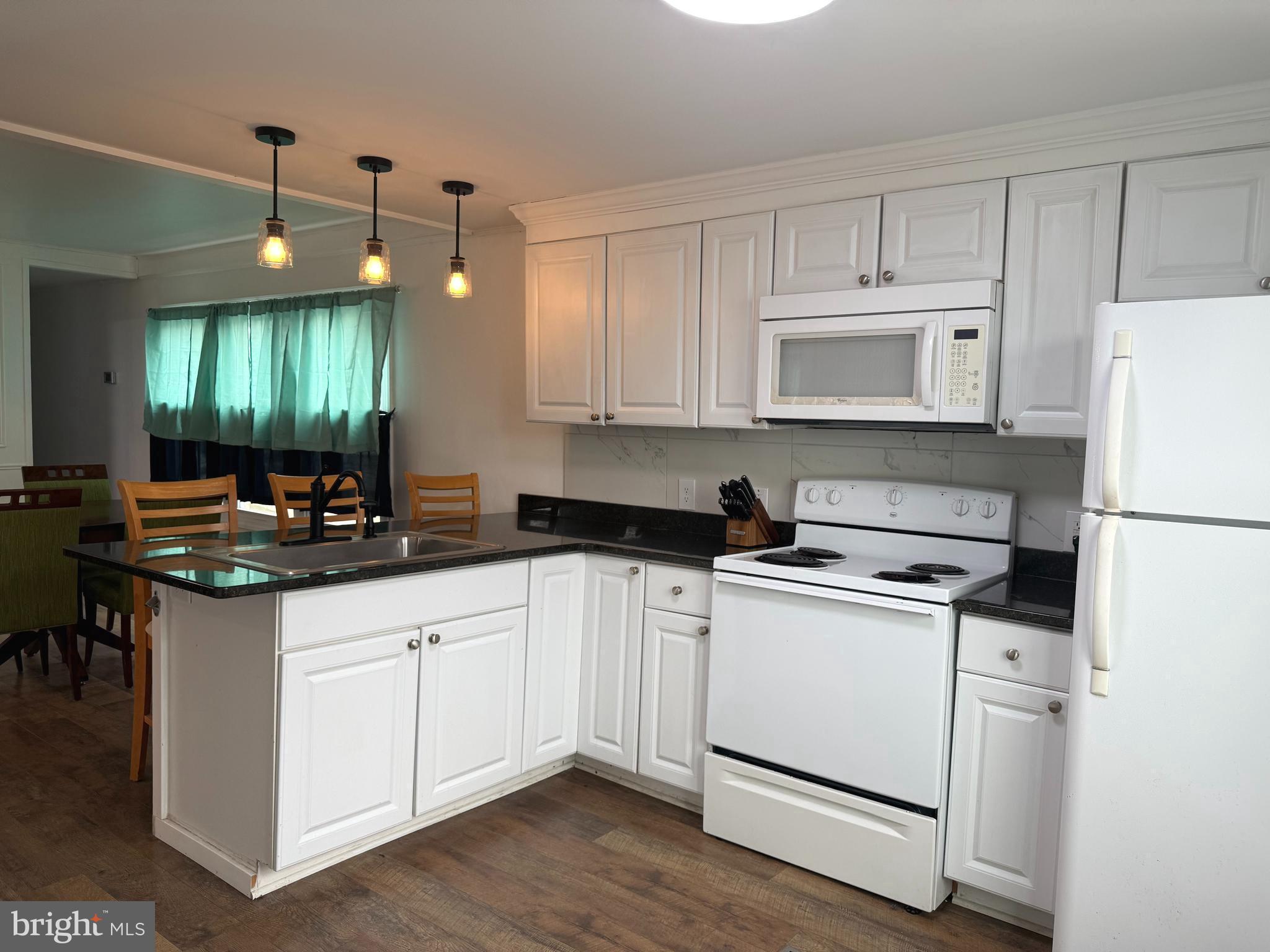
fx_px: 881
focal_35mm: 24
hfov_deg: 71.6
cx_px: 635
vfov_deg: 56.8
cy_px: 476
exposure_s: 1/120
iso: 80
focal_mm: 6.76
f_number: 1.78
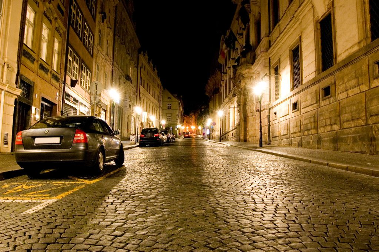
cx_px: 190
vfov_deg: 47.8
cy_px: 126
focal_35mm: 27
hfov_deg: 67.4
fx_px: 284
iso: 200
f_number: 9
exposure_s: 2
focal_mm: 18
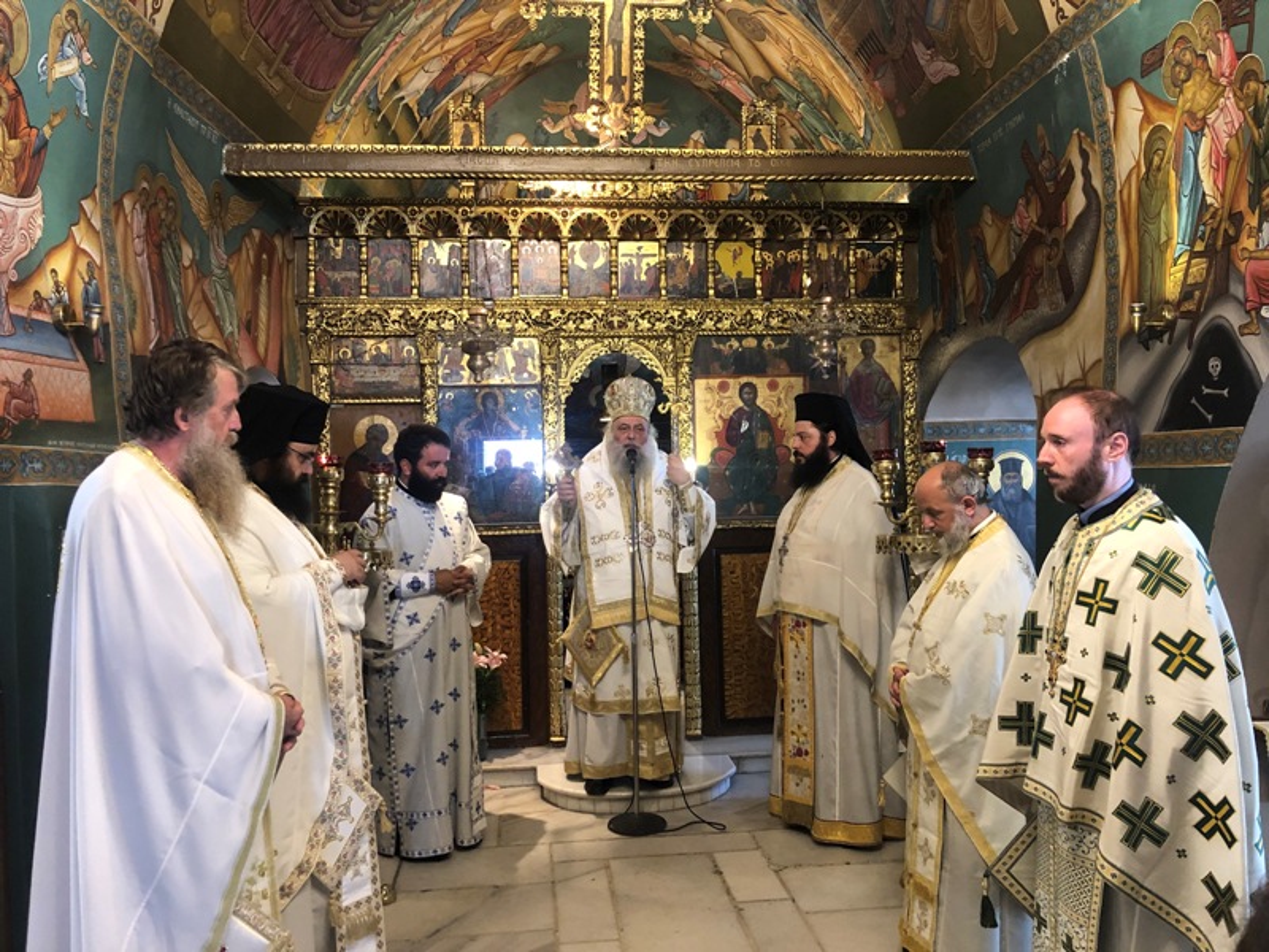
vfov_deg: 49.7
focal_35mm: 28
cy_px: 476
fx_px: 1026
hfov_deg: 63.4
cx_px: 634
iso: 100
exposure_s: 1/17
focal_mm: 4
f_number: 1.8
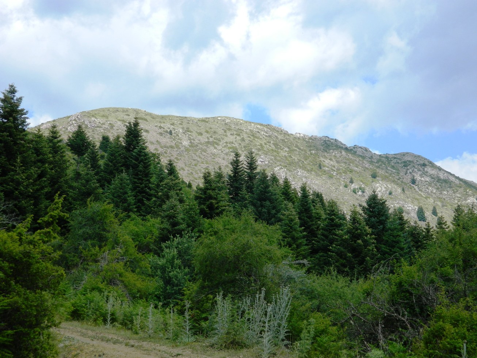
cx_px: 238
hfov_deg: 27.8
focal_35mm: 70
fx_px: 964
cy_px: 179
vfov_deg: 21.0
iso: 80
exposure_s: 1/400
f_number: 4
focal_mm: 12.6
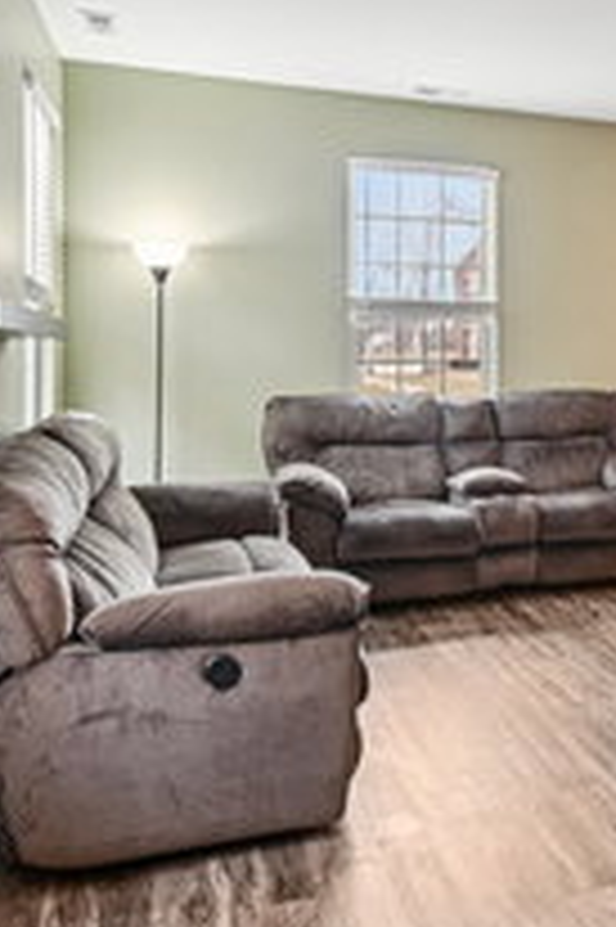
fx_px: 900
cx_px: 643
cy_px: 378
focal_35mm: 35
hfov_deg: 33.8
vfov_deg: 54.1
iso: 400
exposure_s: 1/10
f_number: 8
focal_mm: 10
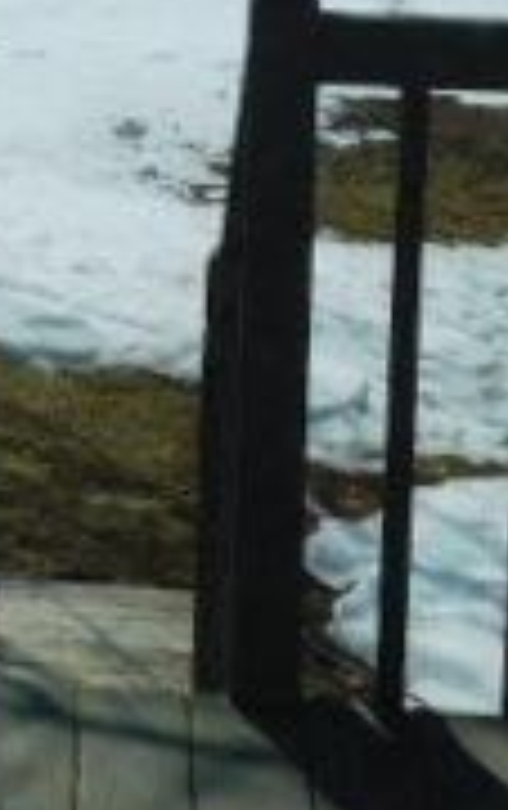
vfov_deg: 17.8
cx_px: -423
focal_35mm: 113
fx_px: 2495
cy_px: -72
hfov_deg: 10.8
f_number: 6.4
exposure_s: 1/1000
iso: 125
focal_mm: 5.3
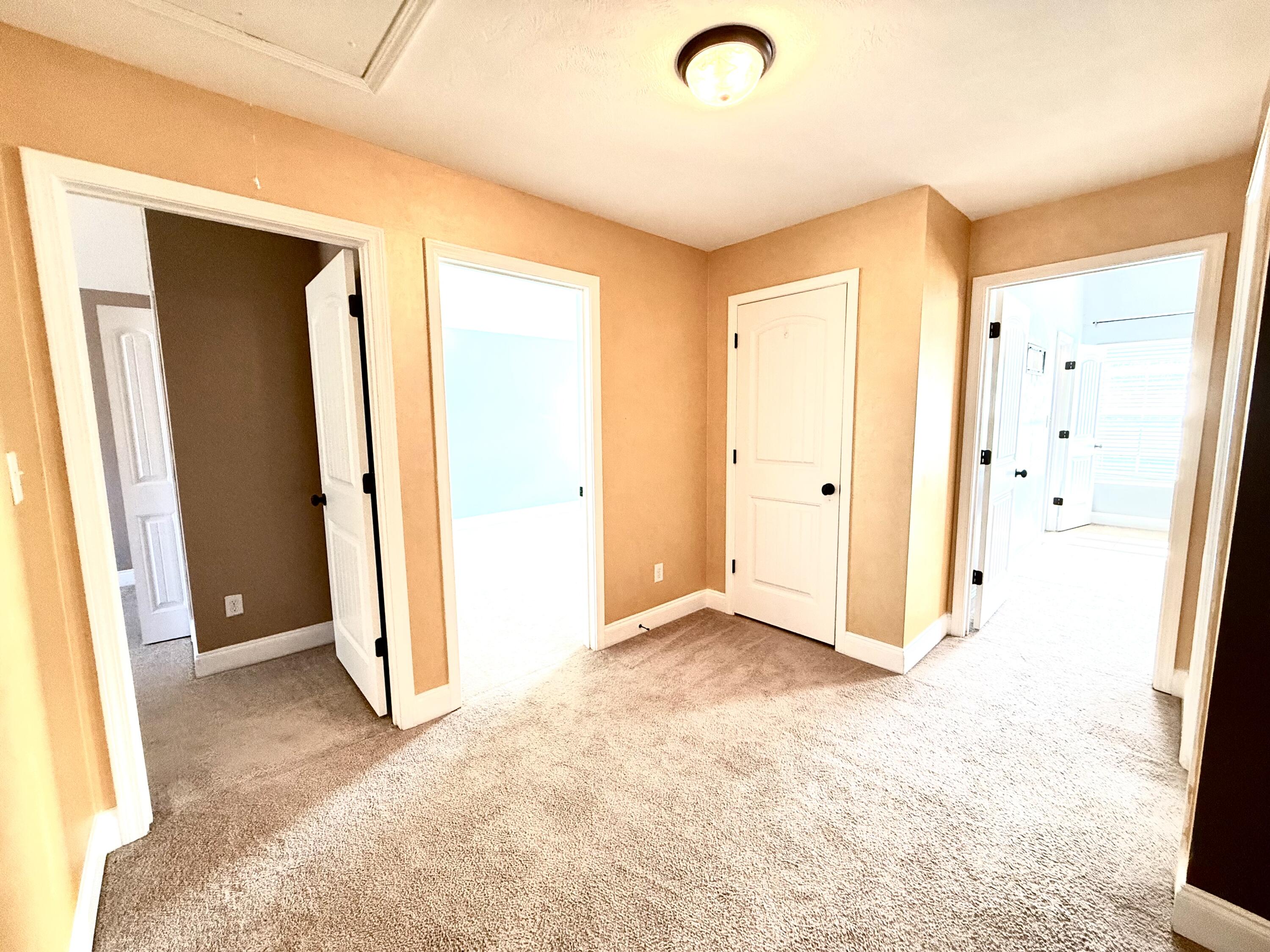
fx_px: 514
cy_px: 476
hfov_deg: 102.1
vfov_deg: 85.7
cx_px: 635
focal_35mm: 14
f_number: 2.2
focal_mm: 2.22
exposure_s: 1/120
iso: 250
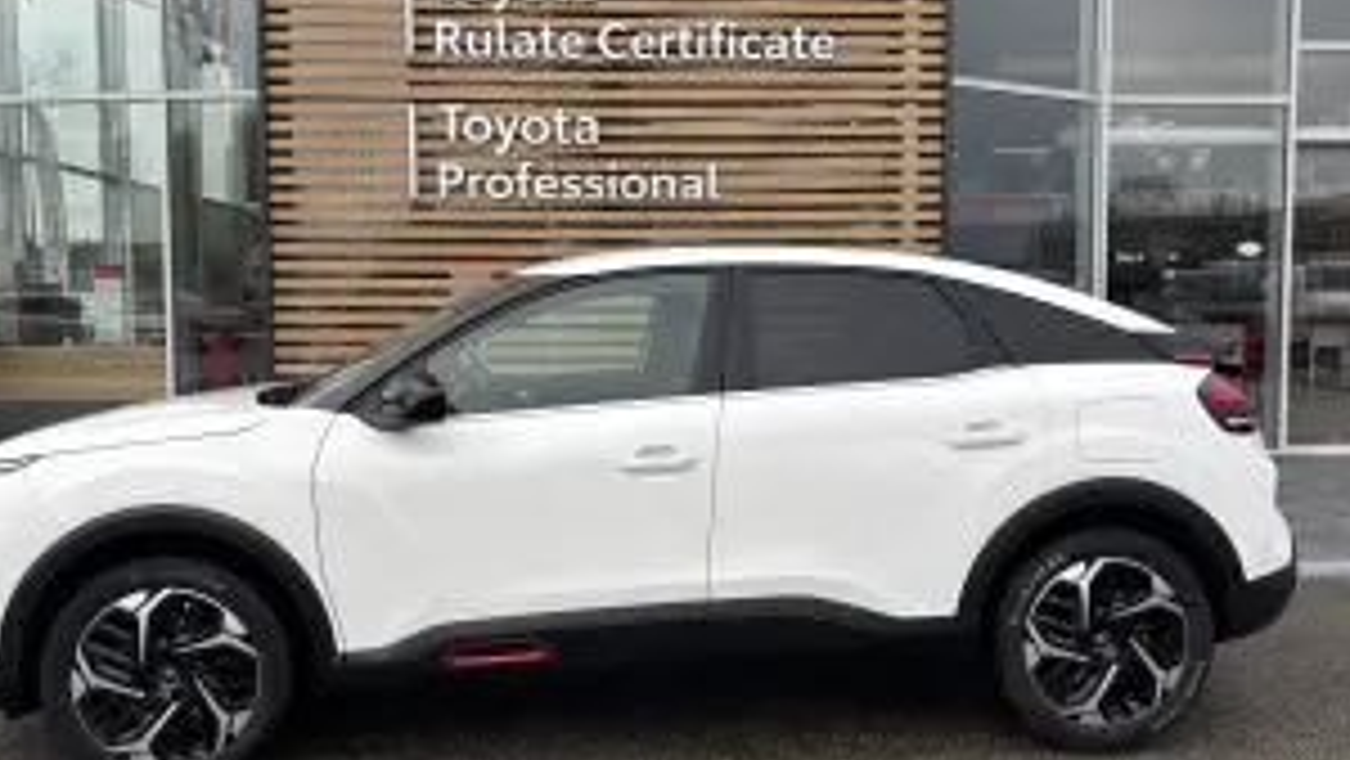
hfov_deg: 58.0
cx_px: 652
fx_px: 1218
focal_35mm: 34
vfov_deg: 34.7
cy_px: 369
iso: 50
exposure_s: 1/1027
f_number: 1.6
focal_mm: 5.96
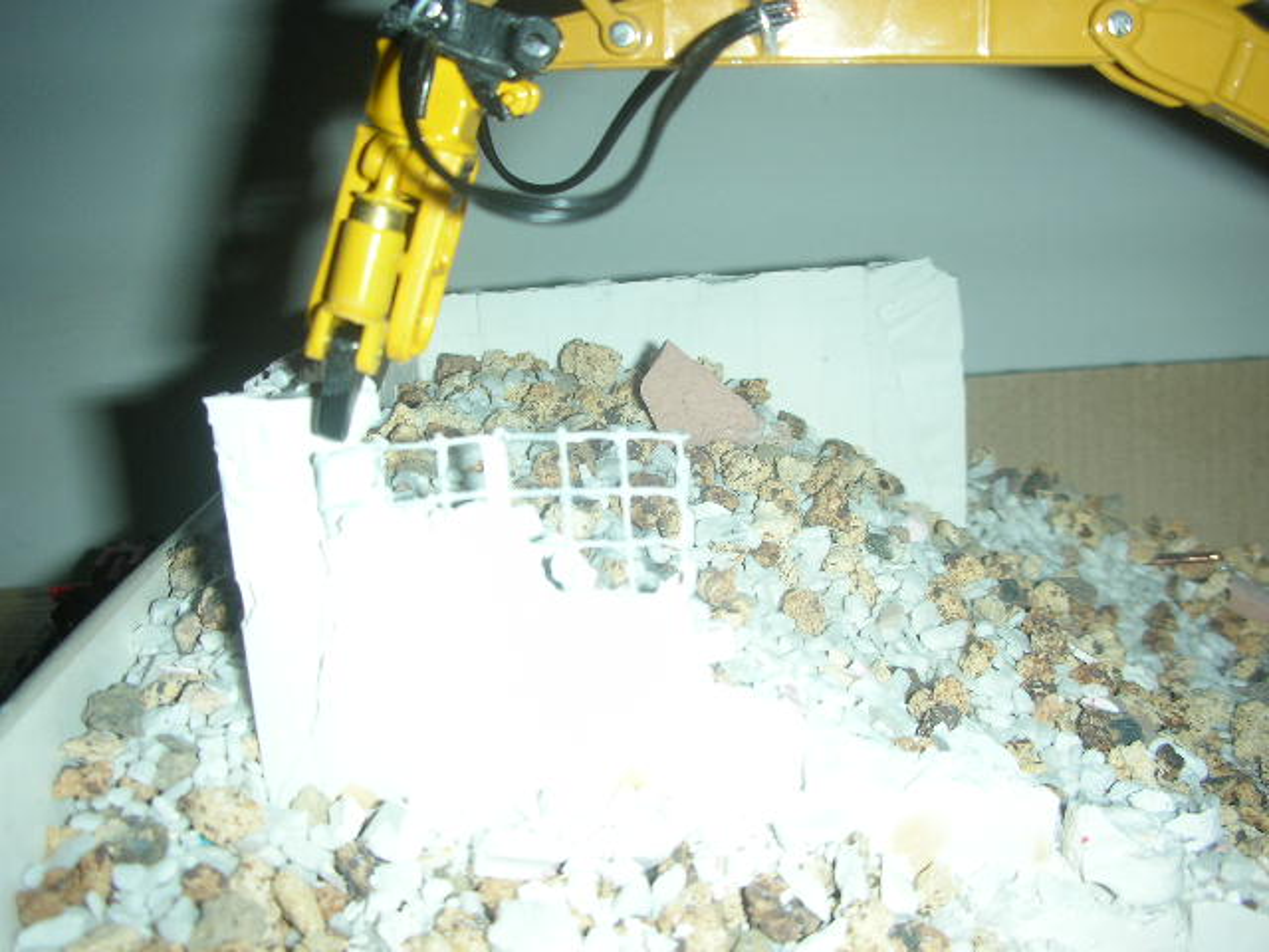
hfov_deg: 52.6
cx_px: 634
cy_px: 476
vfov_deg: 40.7
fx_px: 1283
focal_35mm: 35
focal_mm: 5.8
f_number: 3
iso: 50
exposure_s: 1/60.1
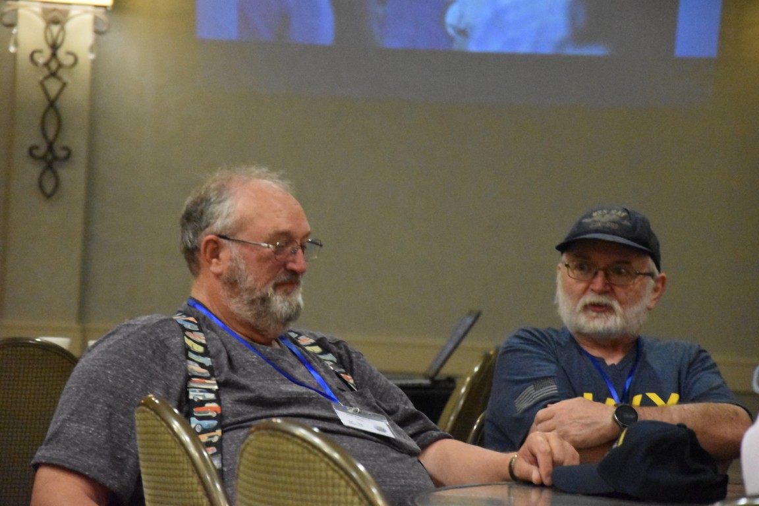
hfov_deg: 13.0
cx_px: 380
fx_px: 3320
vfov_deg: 8.7
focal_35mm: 158
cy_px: 253
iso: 12800
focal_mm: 105
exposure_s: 1/100
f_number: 5.6
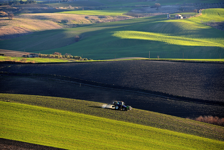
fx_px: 1432
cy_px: 75
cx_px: 112
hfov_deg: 8.9
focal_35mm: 230
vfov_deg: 6.0
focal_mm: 230
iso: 200
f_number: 9
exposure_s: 1/200
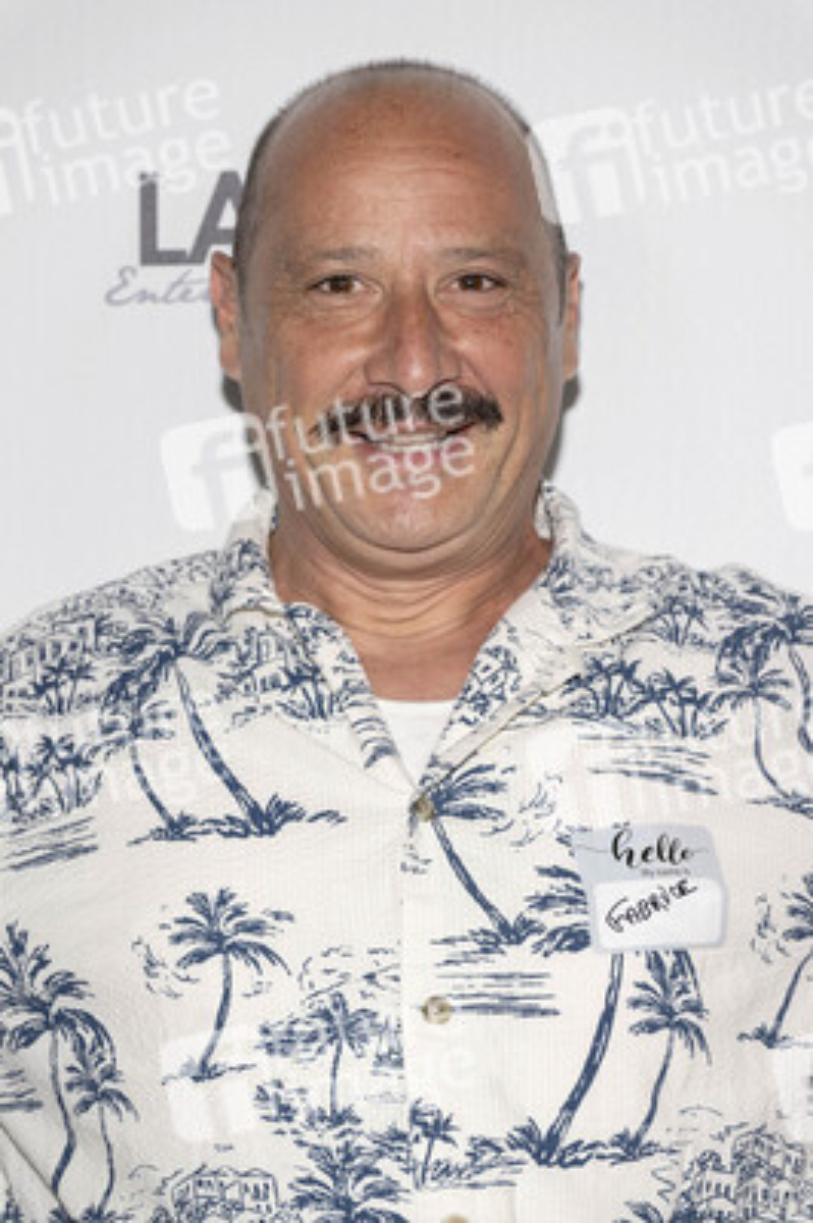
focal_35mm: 120
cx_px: 406
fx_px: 4072
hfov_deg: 11.4
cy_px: 612
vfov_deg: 17.1
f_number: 5.6
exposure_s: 1/200
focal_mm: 120
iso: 800
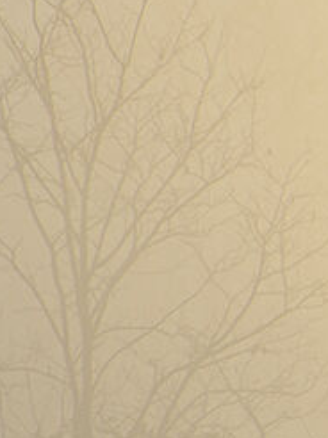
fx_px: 23755
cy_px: 430
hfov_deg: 0.8
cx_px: 2134
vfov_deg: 1.1
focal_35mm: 1877
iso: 100
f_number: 8
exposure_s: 1/320
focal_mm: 200
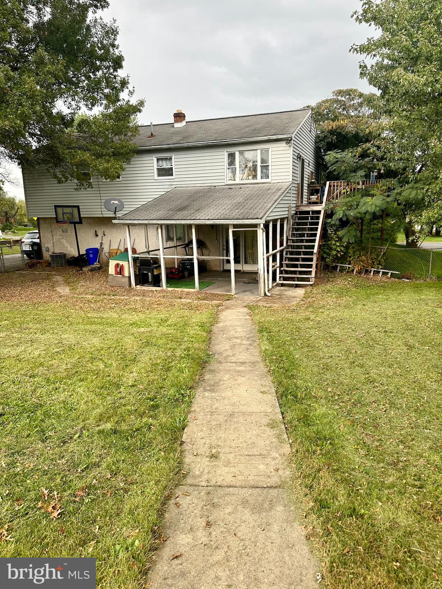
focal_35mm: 24
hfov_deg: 56.8
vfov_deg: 71.6
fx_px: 409
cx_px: 221
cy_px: 294
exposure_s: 1/384
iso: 80
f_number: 1.78
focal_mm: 6.86
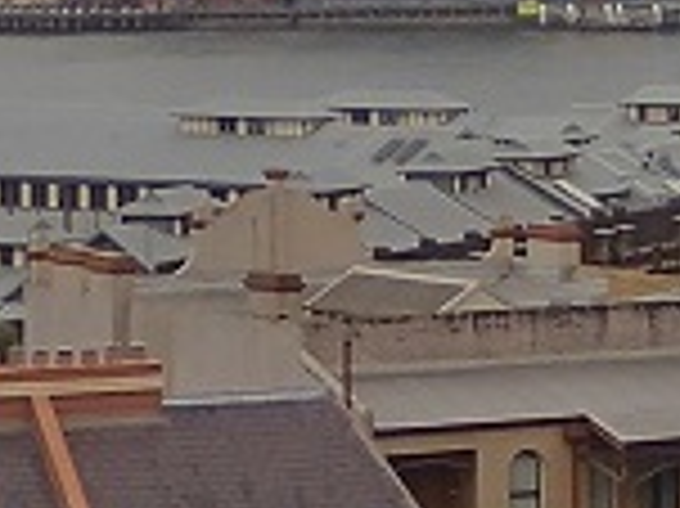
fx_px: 6634
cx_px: 932
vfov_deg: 4.4
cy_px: -243
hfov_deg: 5.8
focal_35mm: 338
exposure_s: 1/125
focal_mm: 9.61
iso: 100
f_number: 3.4
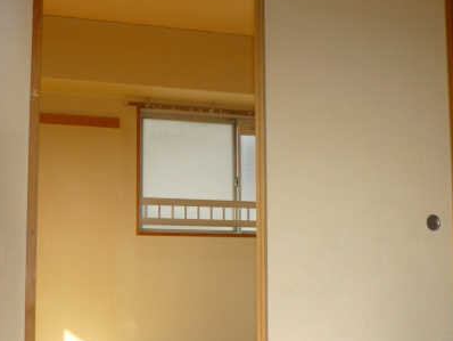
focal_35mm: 53
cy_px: 201
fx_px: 694
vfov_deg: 27.5
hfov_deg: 36.1
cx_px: 189
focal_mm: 5.5
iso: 100
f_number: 2.8
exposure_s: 1/250
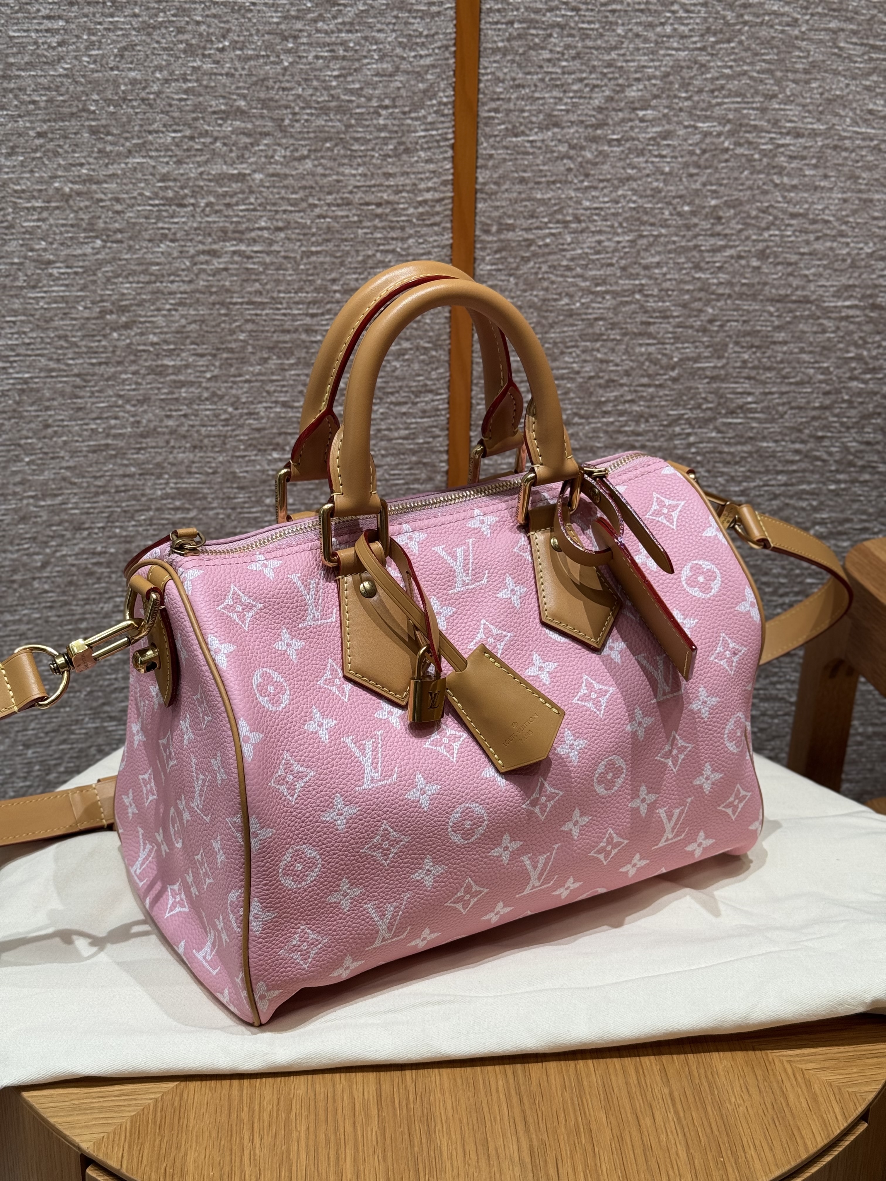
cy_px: 590
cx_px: 443
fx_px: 1638
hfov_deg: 30.3
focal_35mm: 48
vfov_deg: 39.7
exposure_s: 1/100
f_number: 1.78
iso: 64
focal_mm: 6.76
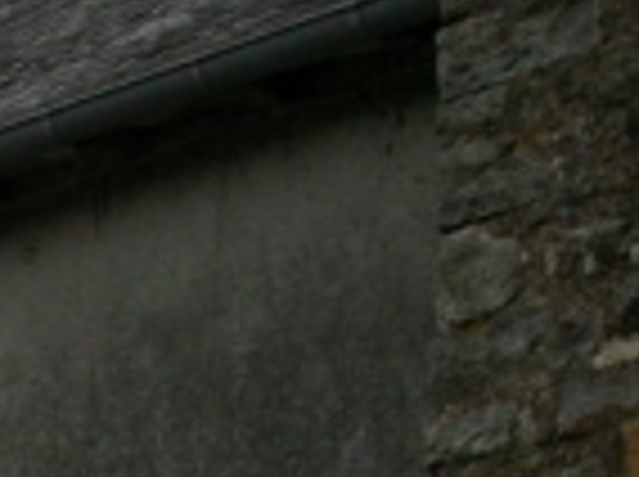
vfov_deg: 7.8
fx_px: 3372
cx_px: -724
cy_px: 927
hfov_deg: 9.9
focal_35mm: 183
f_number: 4.7
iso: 100
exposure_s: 1/148
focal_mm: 7.85
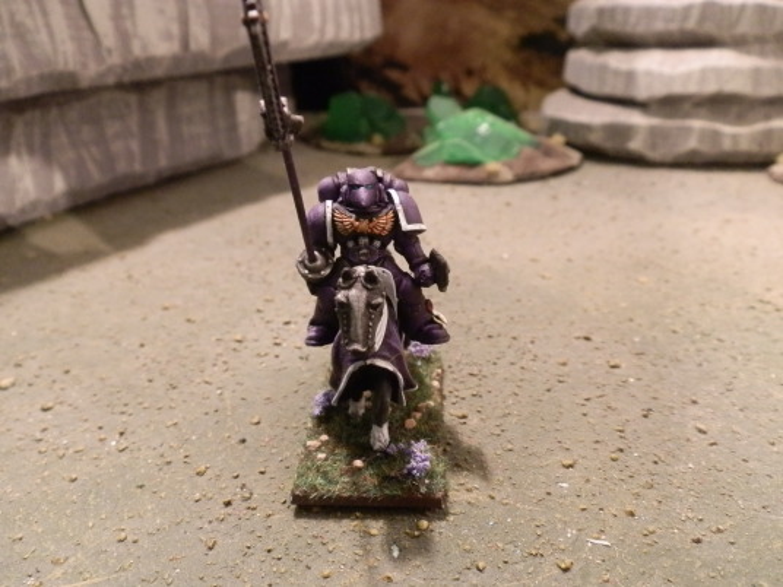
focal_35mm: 28
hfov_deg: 63.4
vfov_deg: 49.7
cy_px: 294
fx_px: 633
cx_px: 392
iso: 400
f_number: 3.1
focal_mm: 5
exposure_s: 1/30
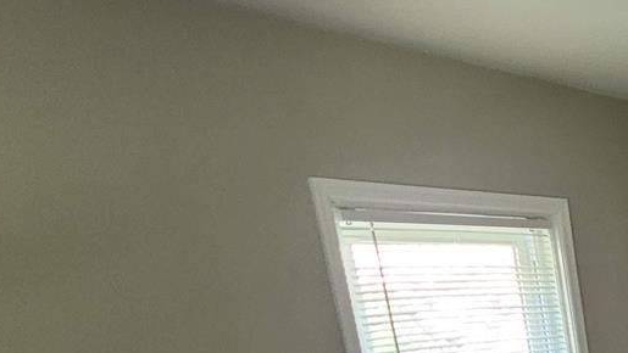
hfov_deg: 34.9
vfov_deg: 22.2
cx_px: 784
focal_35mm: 44
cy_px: 536
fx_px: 733
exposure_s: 1/59
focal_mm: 2.2
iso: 400
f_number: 2.2
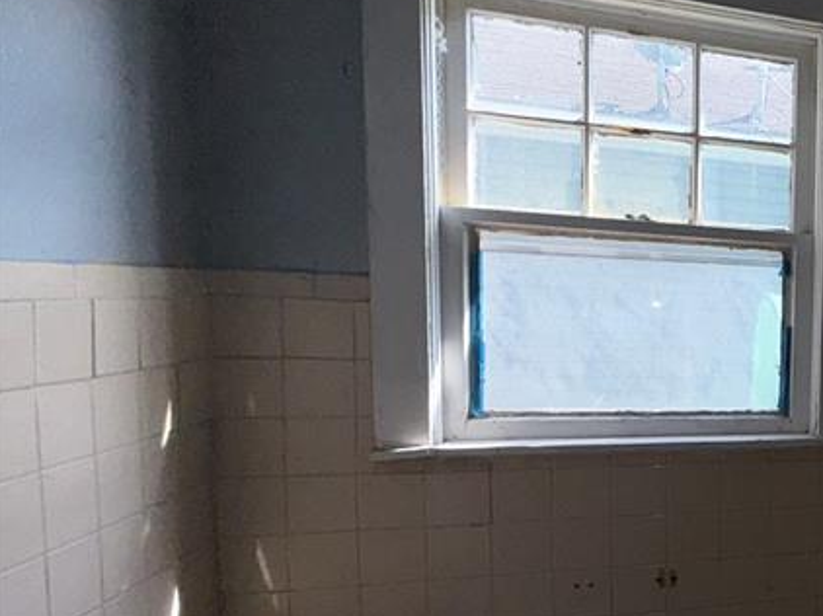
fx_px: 808
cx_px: 993
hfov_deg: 39.0
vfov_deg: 41.5
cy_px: 376
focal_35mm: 34
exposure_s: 1/171
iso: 16
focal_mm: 2.22
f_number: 2.2
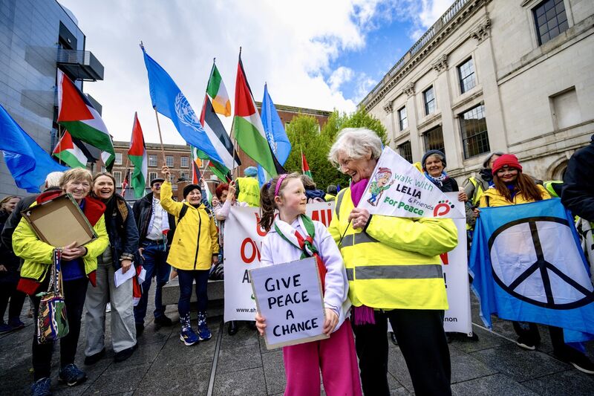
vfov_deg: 81.2
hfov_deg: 104.3
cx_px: 297
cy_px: 198
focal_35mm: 14
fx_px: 231
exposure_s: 1/640
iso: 250
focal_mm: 14
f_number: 4.5
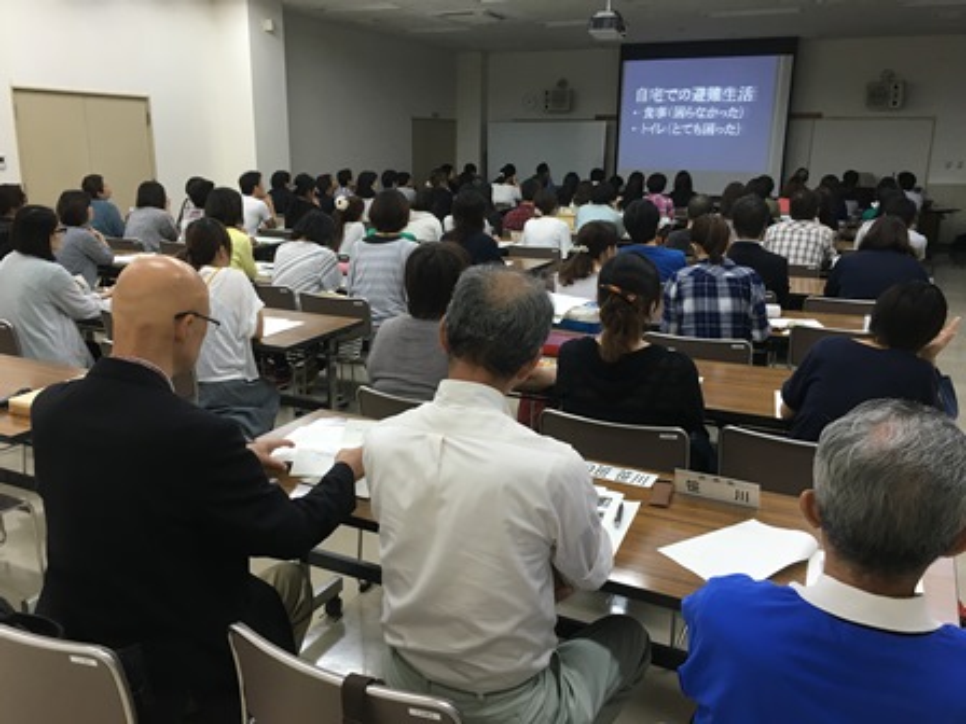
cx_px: 483
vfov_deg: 48.2
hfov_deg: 61.7
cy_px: 362
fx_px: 809
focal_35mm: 29
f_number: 2.2
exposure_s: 1/30
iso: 64
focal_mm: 4.15
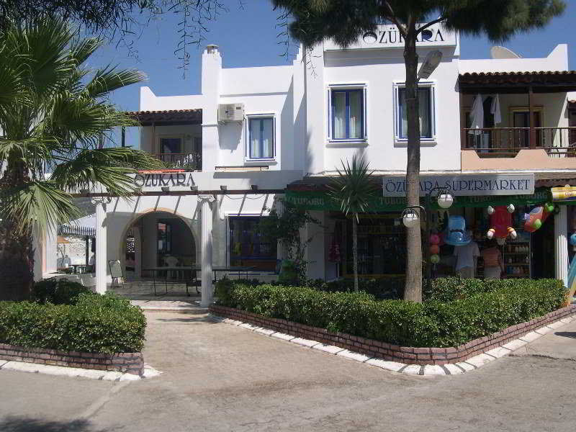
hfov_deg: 49.0
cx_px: 288
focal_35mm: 38
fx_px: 632
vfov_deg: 37.7
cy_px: 216
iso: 100
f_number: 7.6
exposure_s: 1/298
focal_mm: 8
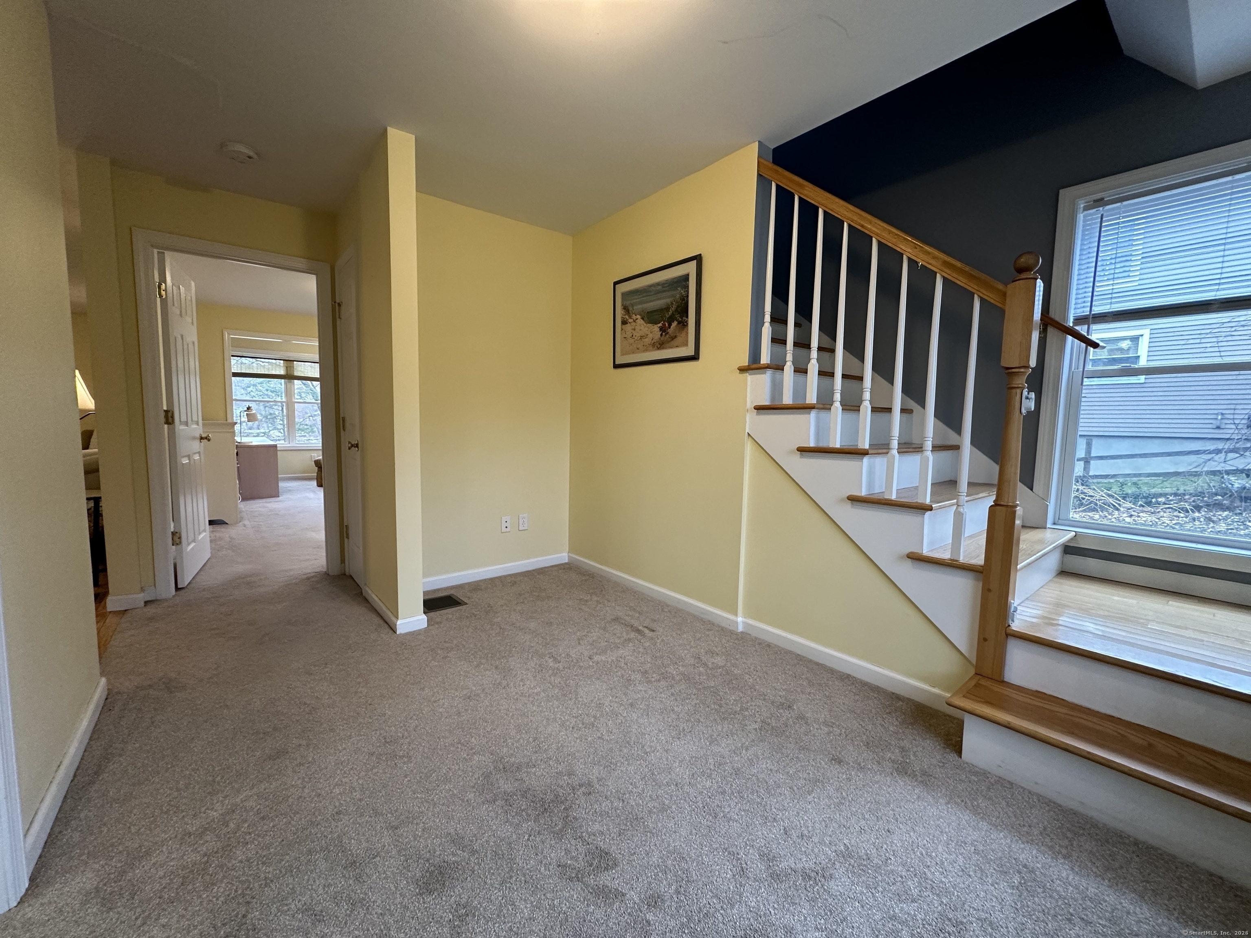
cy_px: 469
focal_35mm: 14
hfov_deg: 102.1
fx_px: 506
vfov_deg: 85.7
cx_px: 626
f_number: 2.2
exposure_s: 1/120
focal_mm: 2.22
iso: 250
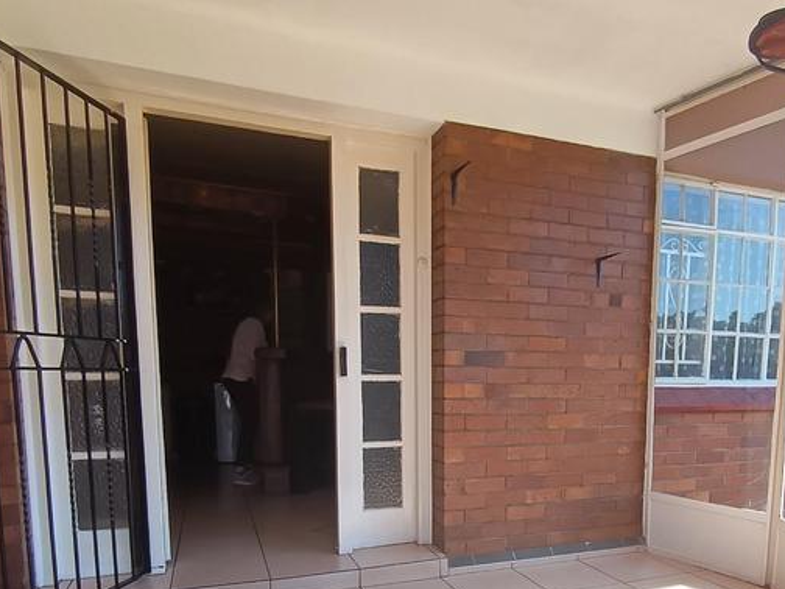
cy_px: 441
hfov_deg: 64.9
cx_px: 455
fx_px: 612
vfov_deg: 49.3
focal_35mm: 27
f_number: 2.2
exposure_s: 1/288
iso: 101
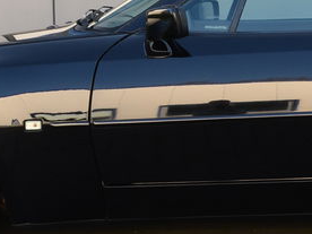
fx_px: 1154
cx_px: 240
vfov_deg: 11.6
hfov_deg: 15.3
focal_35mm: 128
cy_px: 94
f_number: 9
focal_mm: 24
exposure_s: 1/100
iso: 400
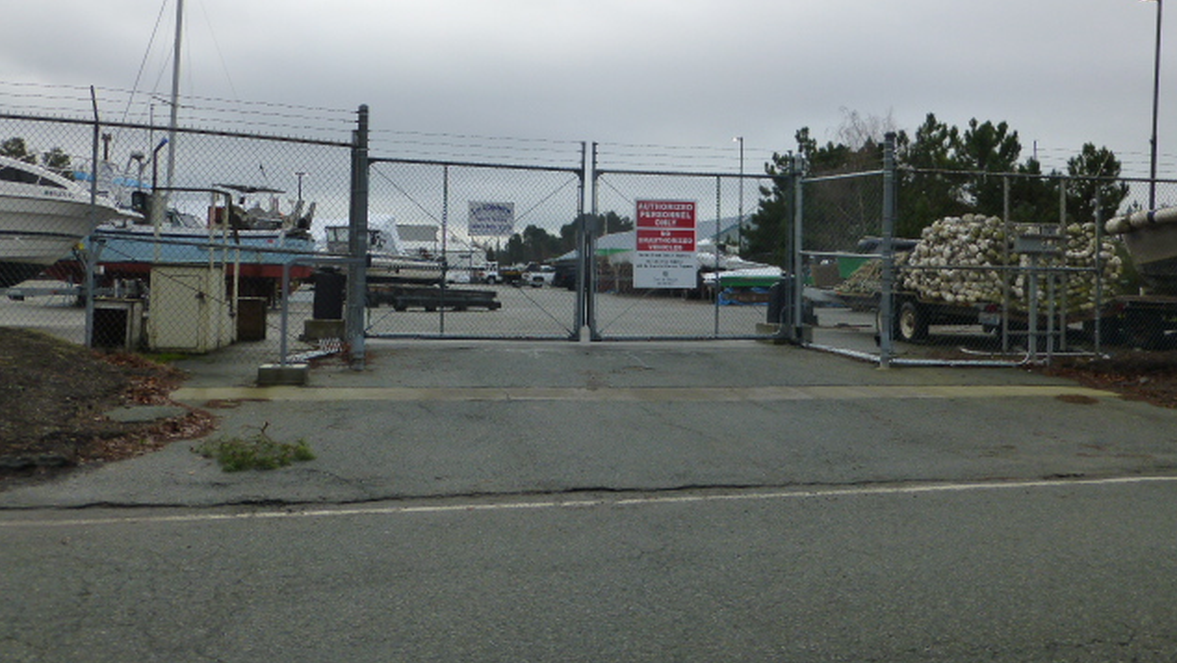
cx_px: 588
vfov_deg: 35.3
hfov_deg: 59.5
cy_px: 219
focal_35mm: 33
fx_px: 1030
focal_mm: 5.4
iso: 160
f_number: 4
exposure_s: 1/250
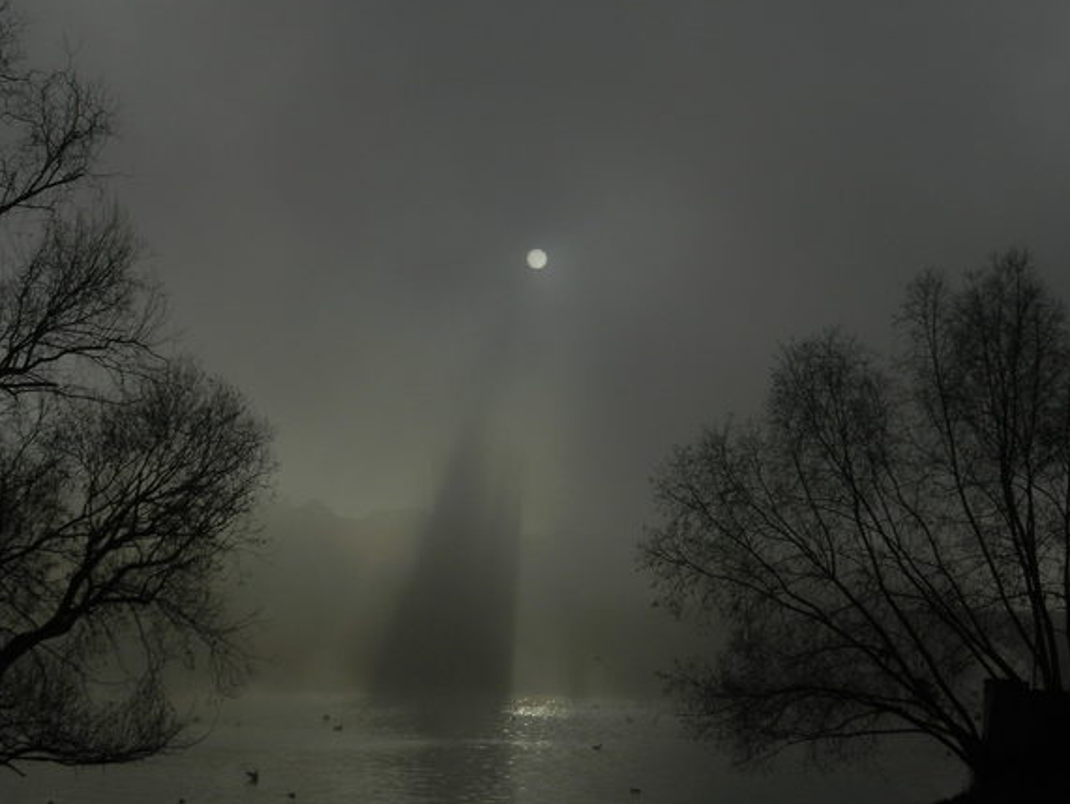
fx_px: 1949
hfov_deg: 30.7
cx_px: 547
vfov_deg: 23.3
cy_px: 416
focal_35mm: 63
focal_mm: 10.9
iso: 160
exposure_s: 1/2000
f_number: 9
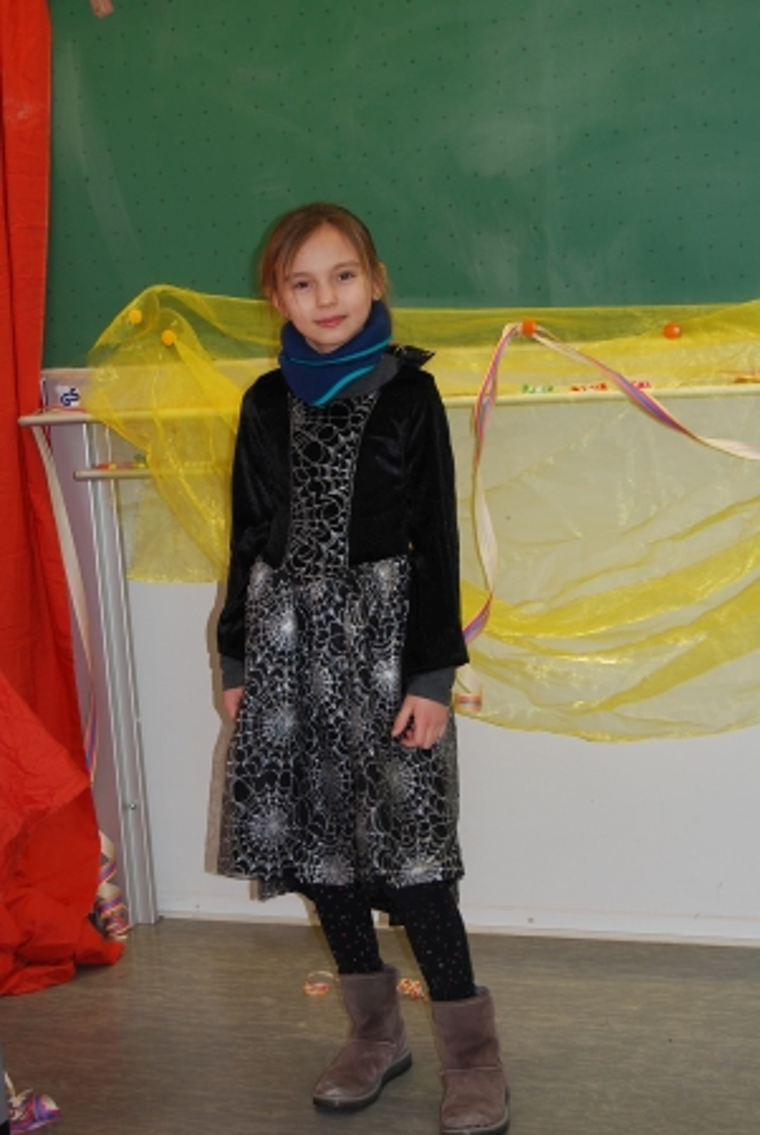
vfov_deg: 29.8
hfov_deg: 20.2
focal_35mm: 68
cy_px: 568
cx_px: 380
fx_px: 2132
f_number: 5.3
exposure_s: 1/60
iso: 200
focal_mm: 45
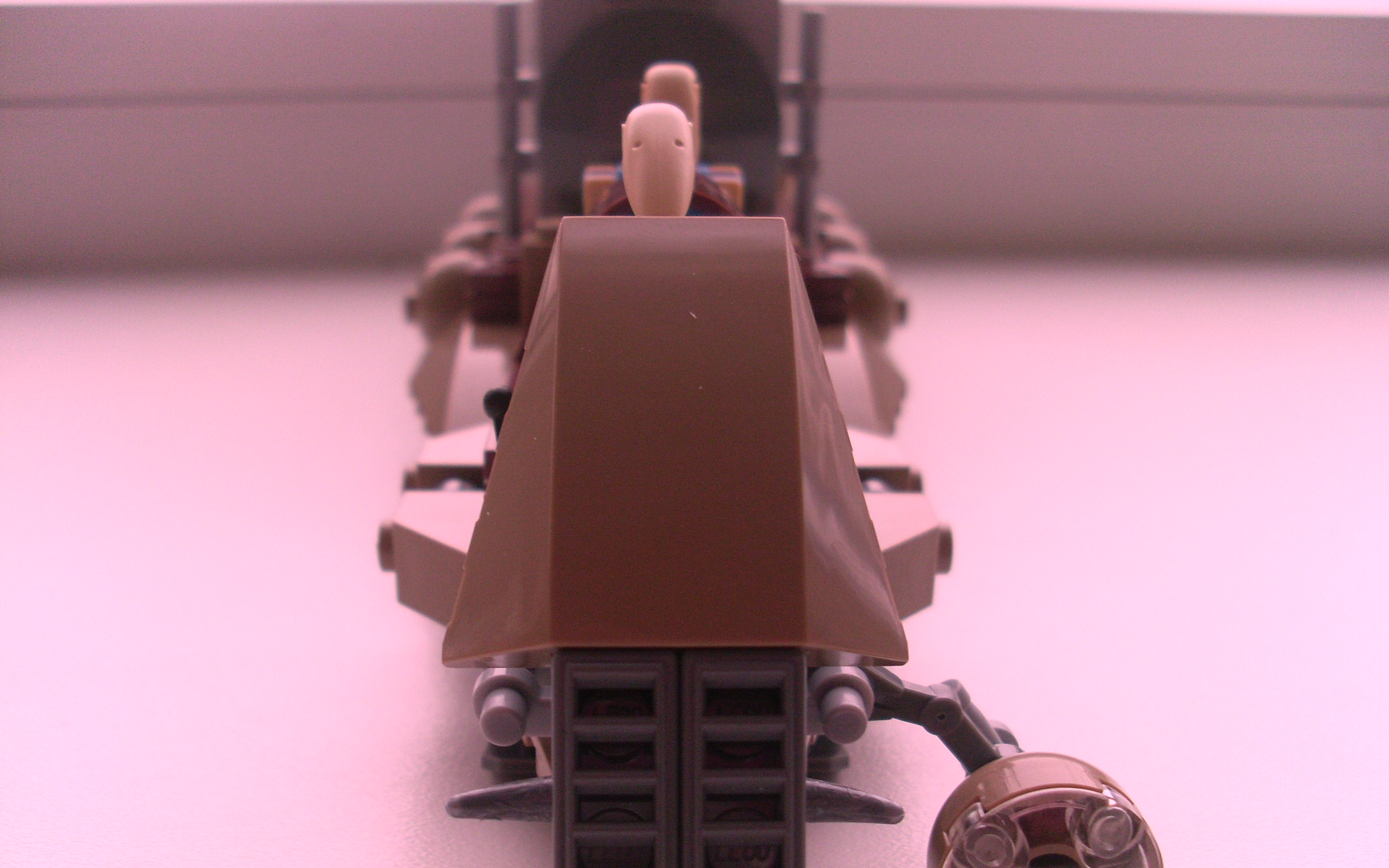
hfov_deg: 48.2
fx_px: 1552
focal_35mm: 41
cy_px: 501
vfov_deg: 31.2
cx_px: 697
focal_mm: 6.3
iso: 100
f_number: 3
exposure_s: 1/60
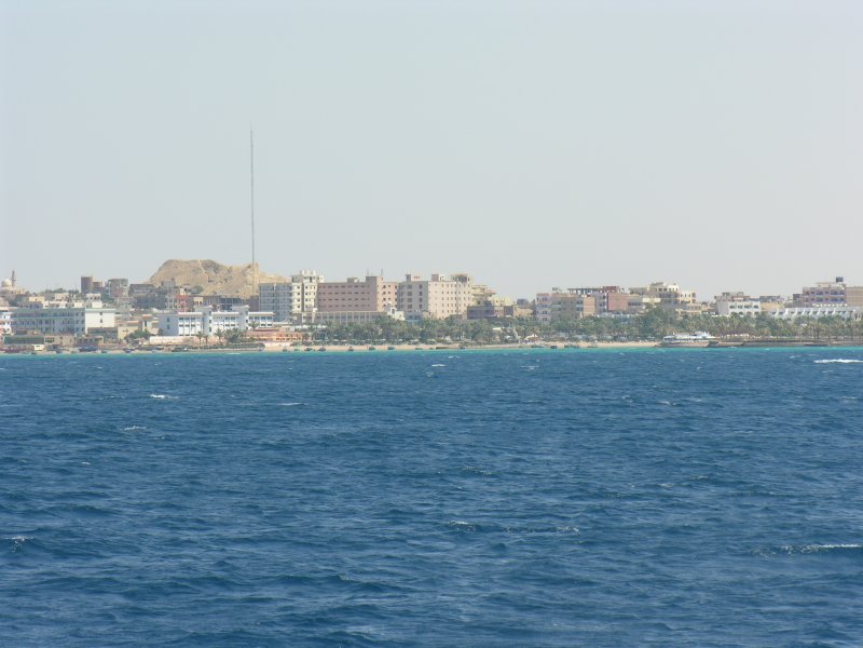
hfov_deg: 9.5
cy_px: 324
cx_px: 432
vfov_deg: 7.1
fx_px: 5211
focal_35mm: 209
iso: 50
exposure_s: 1/168
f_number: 7.5
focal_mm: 53.3
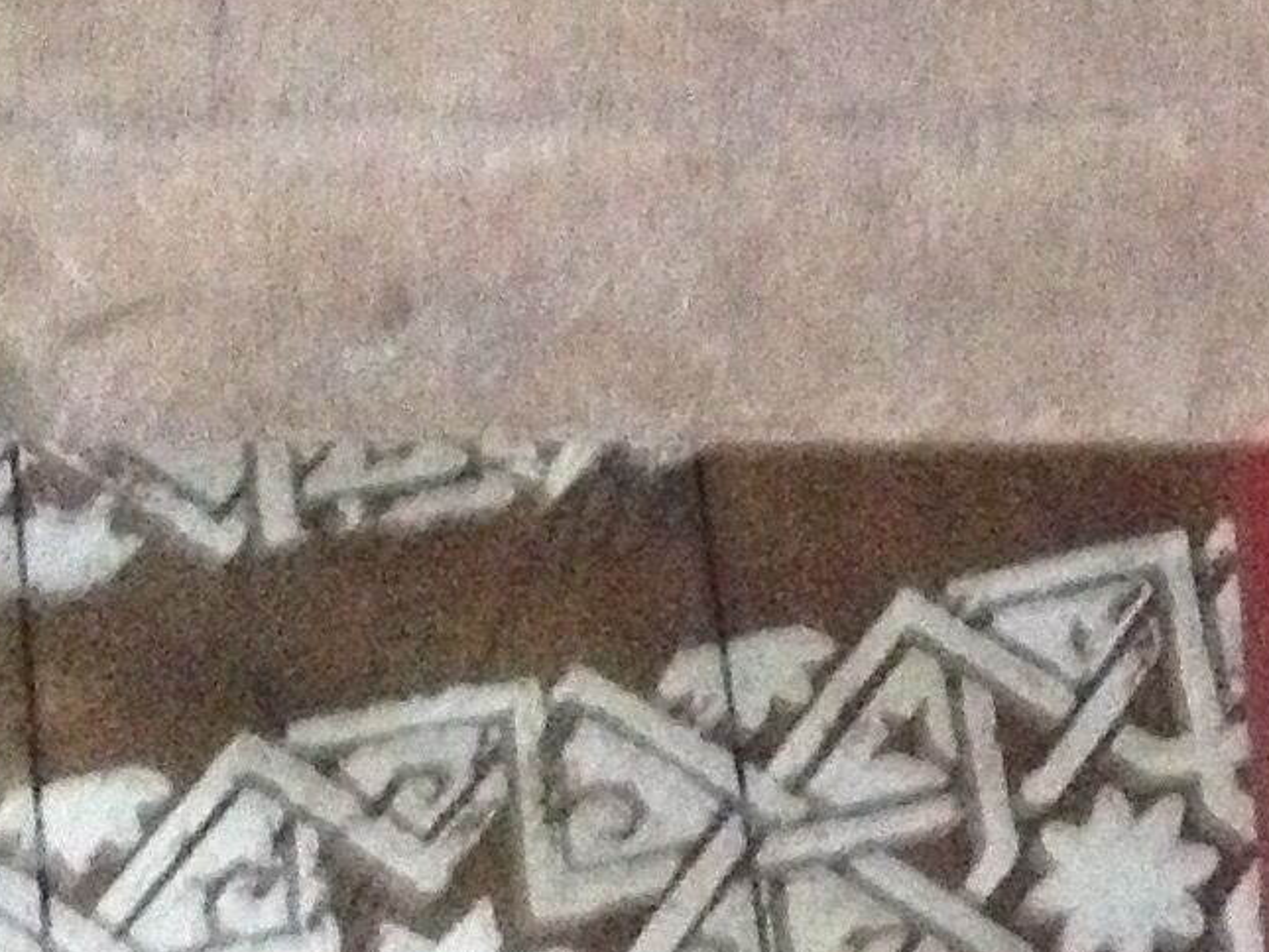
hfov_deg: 10.9
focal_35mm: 177
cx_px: 1580
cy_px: -812
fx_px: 6490
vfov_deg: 8.1
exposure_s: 1/15
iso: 800
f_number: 2.4
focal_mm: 4.28
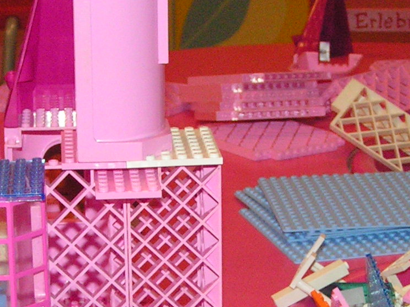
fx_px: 1516
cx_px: 264
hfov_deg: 15.4
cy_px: 209
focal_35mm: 128
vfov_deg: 11.6
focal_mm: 7.1
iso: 200
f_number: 2.8
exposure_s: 1/50
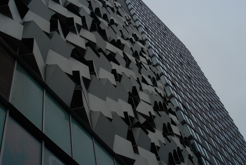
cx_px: 123
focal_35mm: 52
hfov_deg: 37.8
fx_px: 359
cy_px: 82
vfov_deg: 25.8
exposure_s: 1/1000
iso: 250
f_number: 20
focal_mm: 35
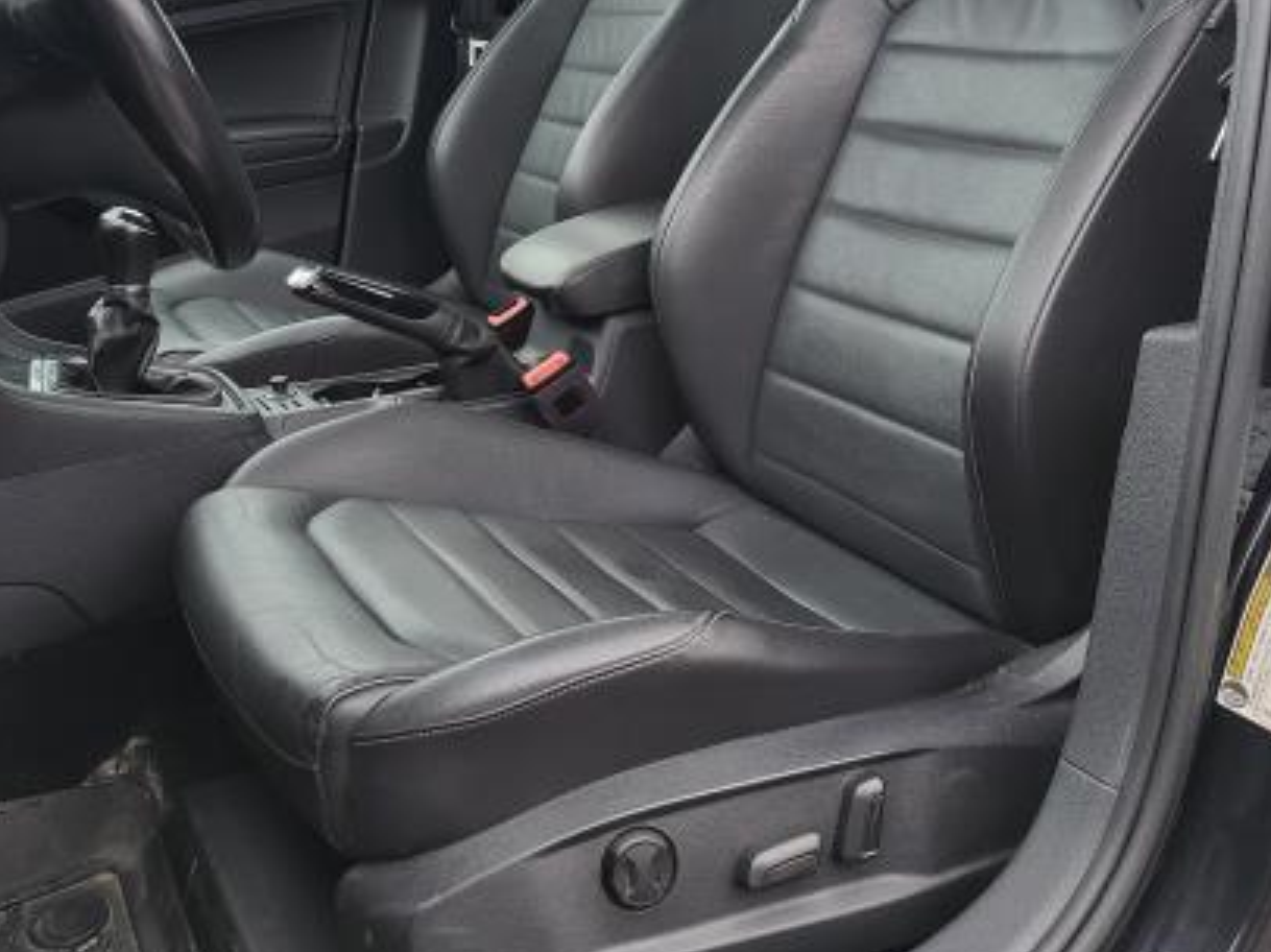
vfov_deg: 34.3
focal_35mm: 41
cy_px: 222
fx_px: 1505
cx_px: 488
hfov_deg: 45.5
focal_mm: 5.4
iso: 320
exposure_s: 1/120
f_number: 1.8
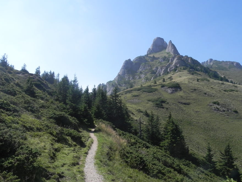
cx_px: 121
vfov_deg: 48.2
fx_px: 203
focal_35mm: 29
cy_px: 91
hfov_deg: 61.7
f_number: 7.1
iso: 160
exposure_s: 1/389
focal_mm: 5.2
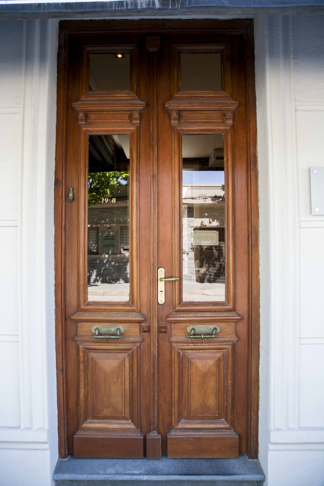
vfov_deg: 67.4
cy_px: 243
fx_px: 364
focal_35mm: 27
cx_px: 162
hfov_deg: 47.9
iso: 200
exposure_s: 1/100
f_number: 4.5
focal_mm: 18
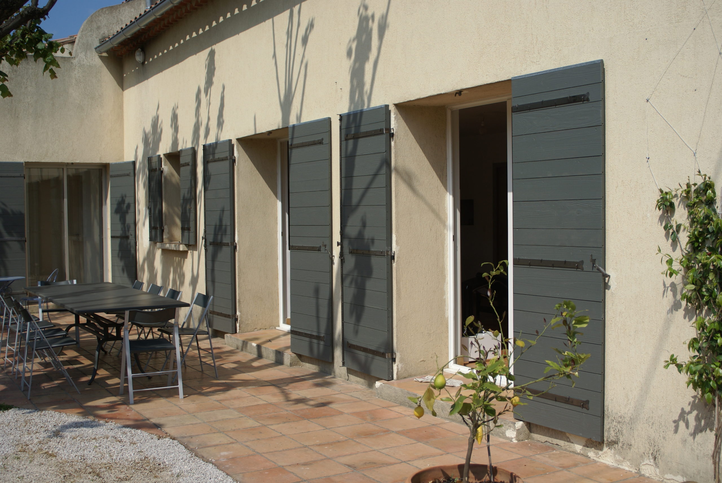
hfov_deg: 46.3
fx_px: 843
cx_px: 361
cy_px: 242
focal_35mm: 42
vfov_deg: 32.0
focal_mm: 28
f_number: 4.5
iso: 100
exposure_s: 1/1250
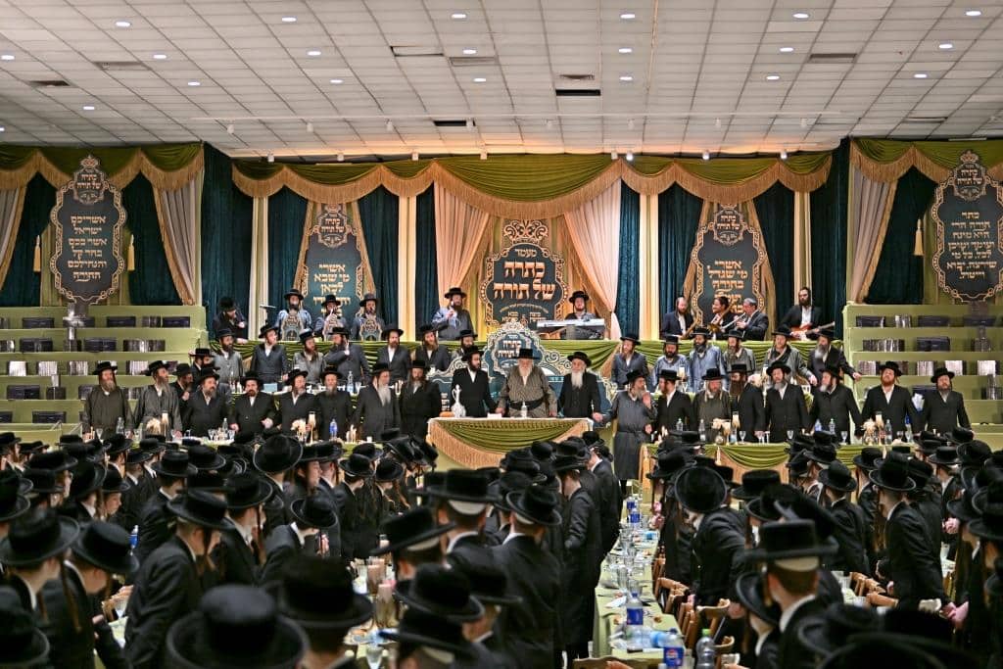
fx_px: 1950
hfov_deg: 28.8
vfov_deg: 19.5
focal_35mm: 70
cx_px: 502
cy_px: 334
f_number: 2.8
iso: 400
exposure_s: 1/160
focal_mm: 70
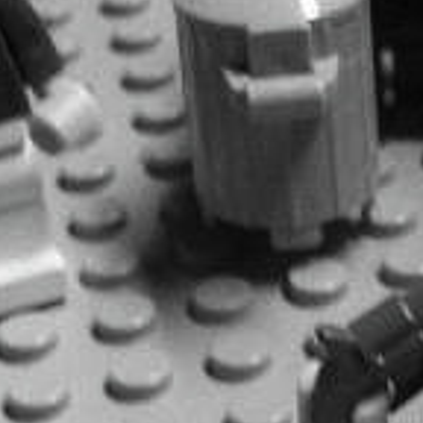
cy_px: 248
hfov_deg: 11.0
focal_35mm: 154
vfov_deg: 11.3
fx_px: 2129
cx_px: 583
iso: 160
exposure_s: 1/20
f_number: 2.7
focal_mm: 6
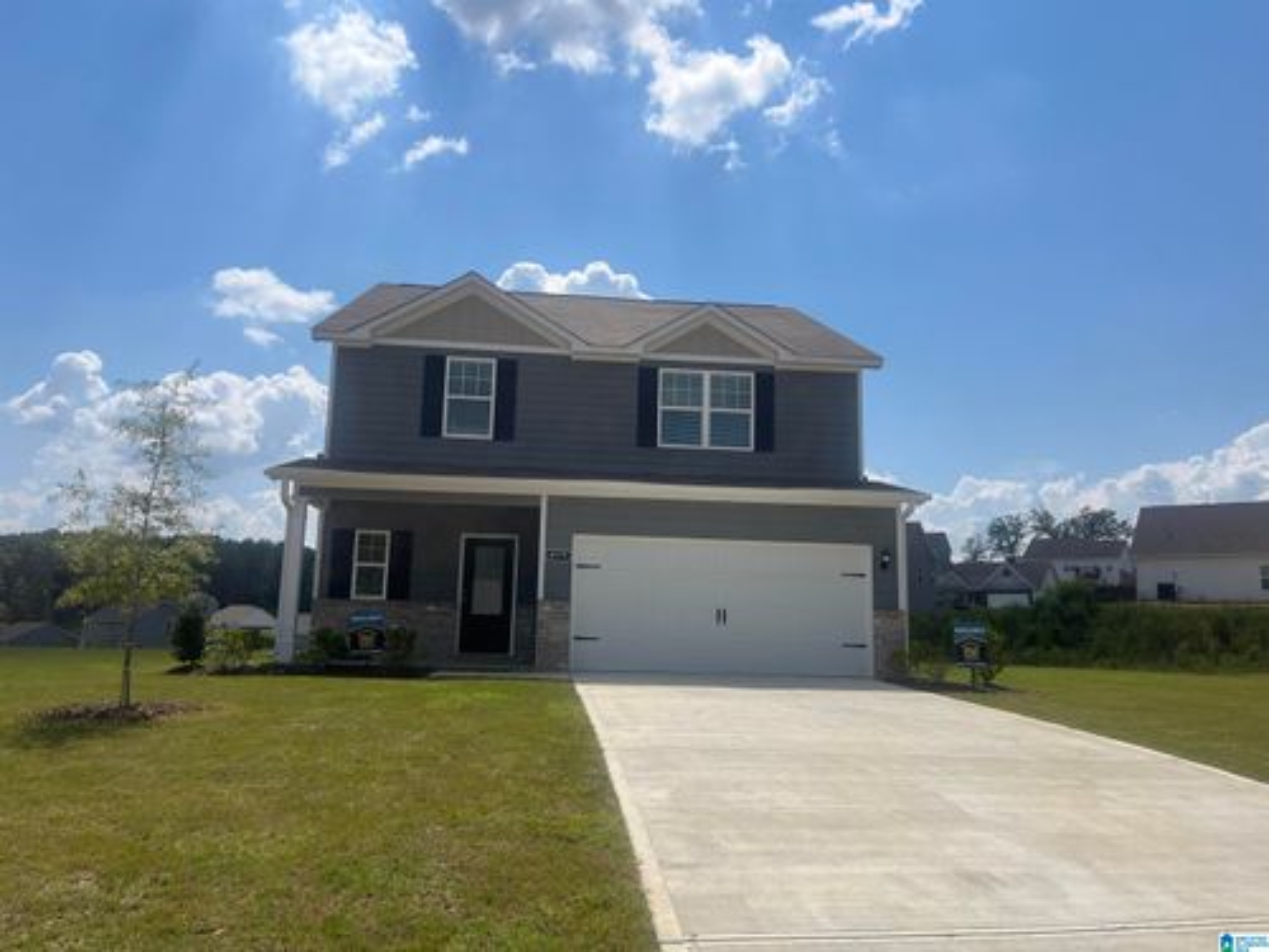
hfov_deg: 67.3
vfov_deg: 53.1
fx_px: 953
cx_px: 634
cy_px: 476
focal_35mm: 26
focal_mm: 5.1
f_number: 1.6
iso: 50
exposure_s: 1/7874
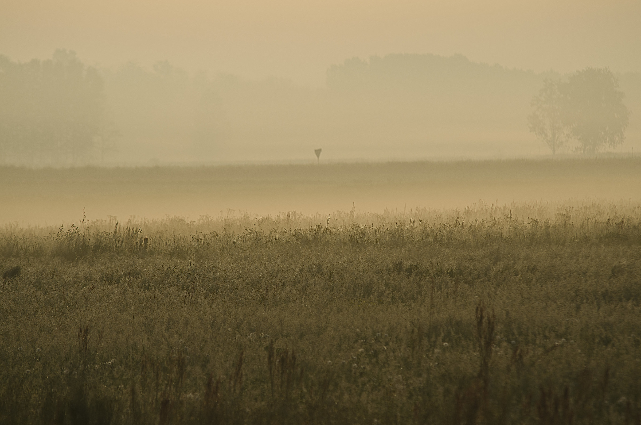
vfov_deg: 4.6
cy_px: 212
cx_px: 320
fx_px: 5330
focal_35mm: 300
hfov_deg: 6.9
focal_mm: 200
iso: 100
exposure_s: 1/1600
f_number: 4.5
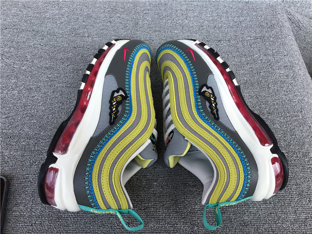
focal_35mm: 31
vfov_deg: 45.4
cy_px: 117
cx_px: 156
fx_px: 279
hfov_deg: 58.4
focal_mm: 3.3
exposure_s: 1/515
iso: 25
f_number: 2.4
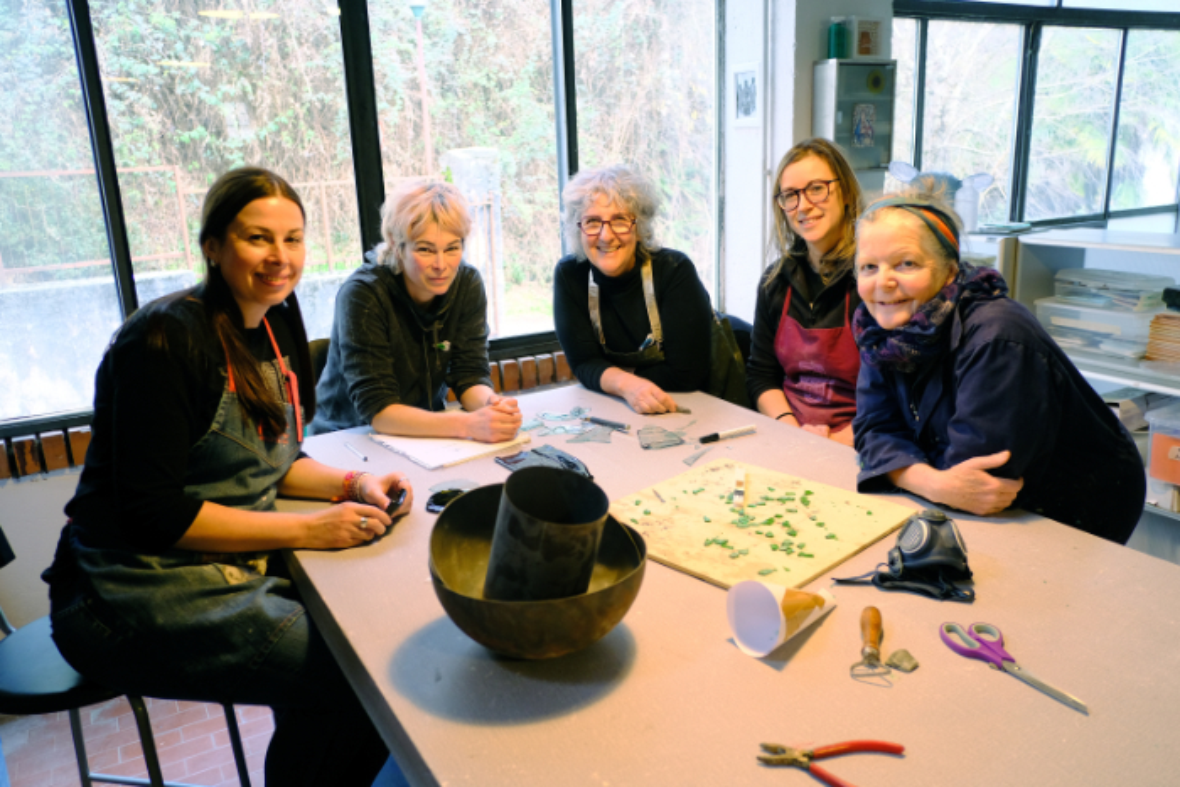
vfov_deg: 47.9
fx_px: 885
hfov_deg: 67.4
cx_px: 590
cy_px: 394
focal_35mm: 27
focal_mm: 18
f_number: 2.8
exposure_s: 1/60
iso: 1000
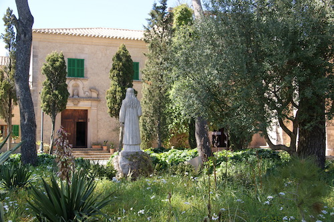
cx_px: 167
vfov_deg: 29.8
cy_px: 111
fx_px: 417
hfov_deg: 43.6
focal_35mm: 45
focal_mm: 30
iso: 100
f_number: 7.1
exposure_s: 1/60
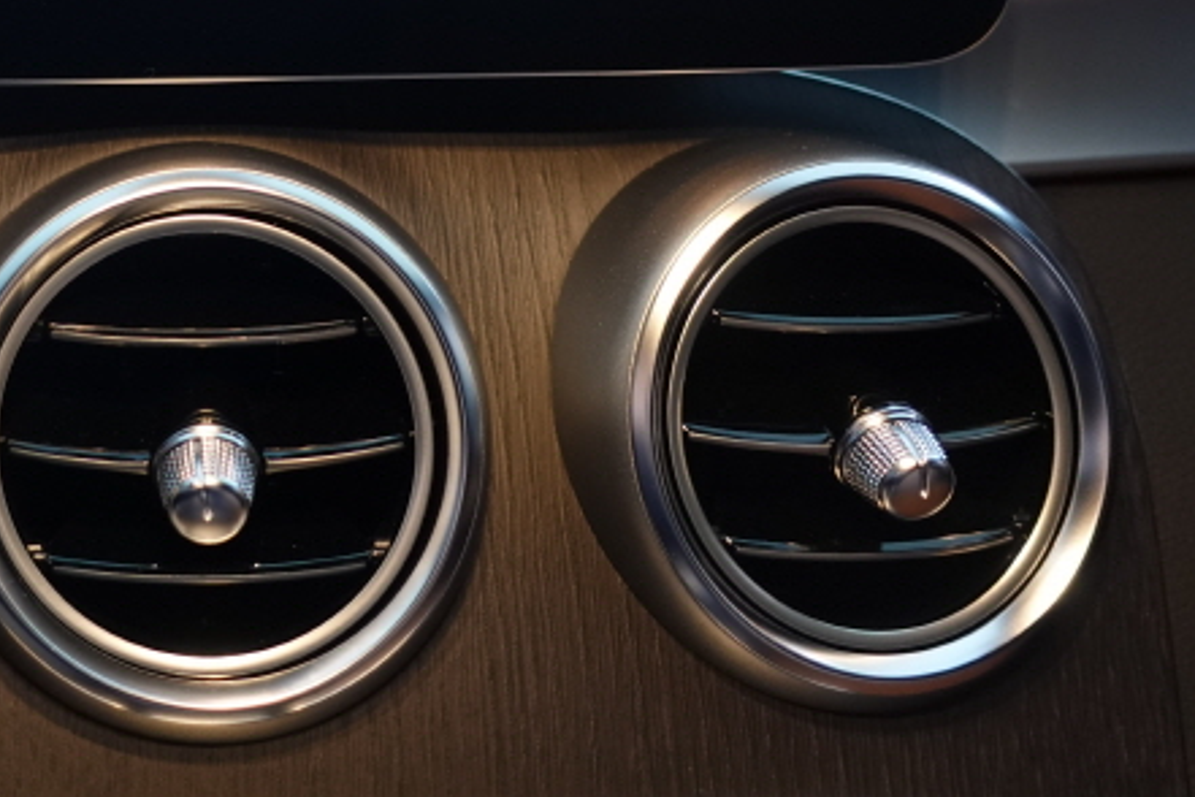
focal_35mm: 49
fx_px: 1626
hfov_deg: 37.7
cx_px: 125
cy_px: 52
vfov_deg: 26.4
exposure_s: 1/30
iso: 500
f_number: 1.8
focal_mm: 8.8
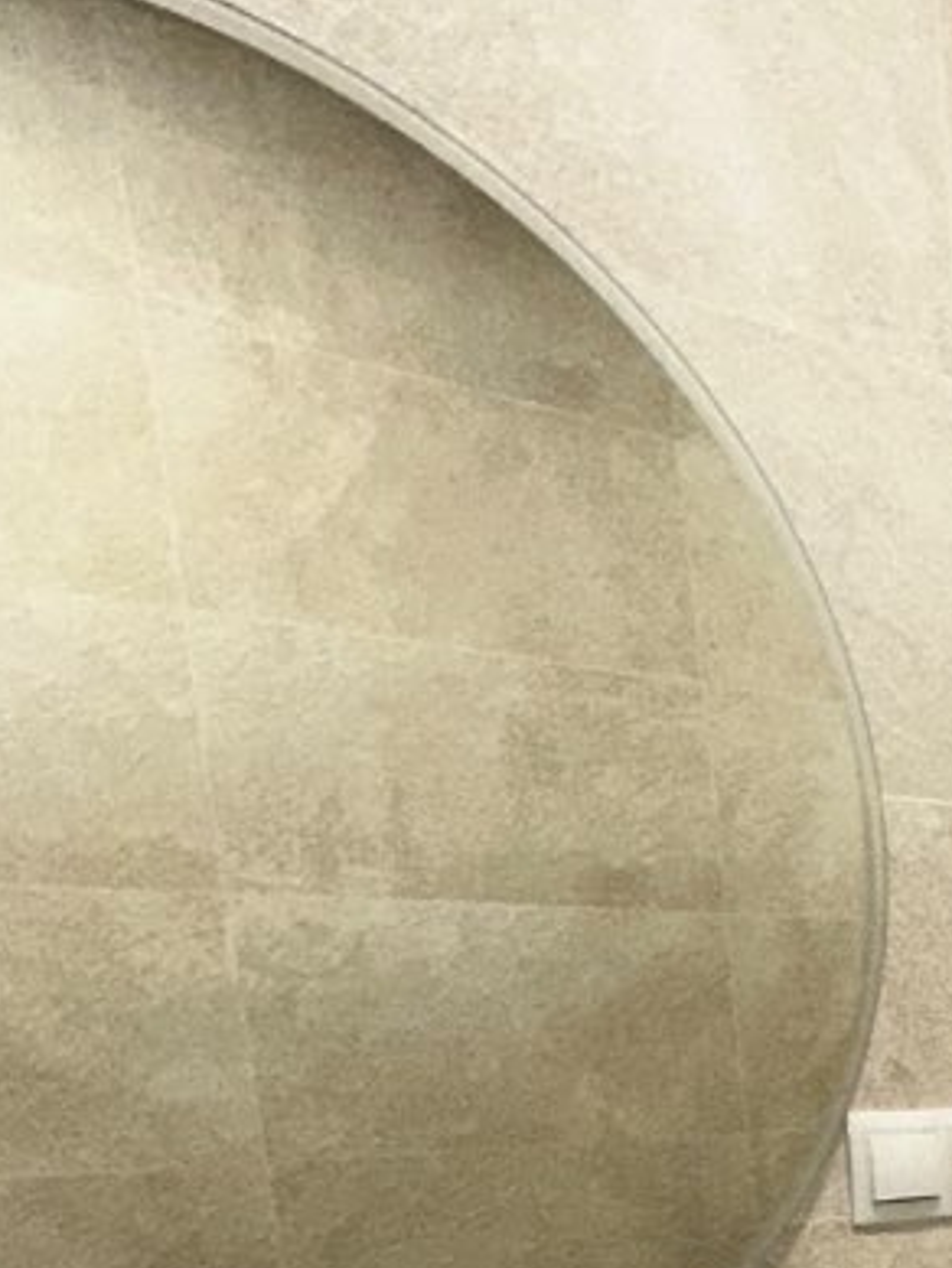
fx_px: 1979
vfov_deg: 31.6
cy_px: 1389
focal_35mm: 54
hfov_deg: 20.1
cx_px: 1687
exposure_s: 1/121
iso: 100
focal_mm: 2.22
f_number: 2.2
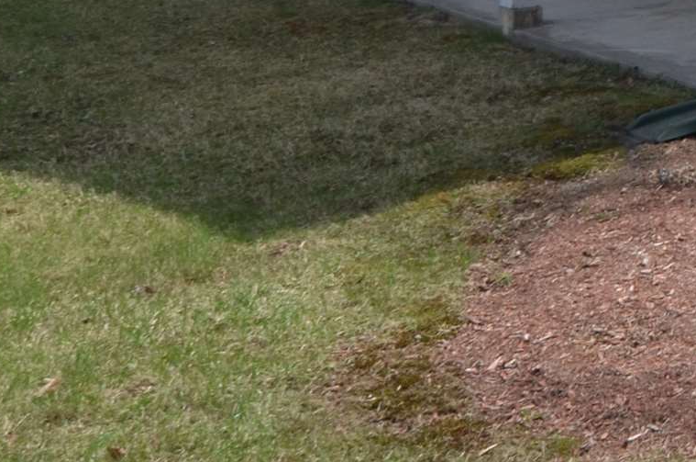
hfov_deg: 19.9
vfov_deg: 14.6
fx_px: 1640
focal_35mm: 85
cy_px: -293
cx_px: 1118
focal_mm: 14
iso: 160
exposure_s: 1/250
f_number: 8
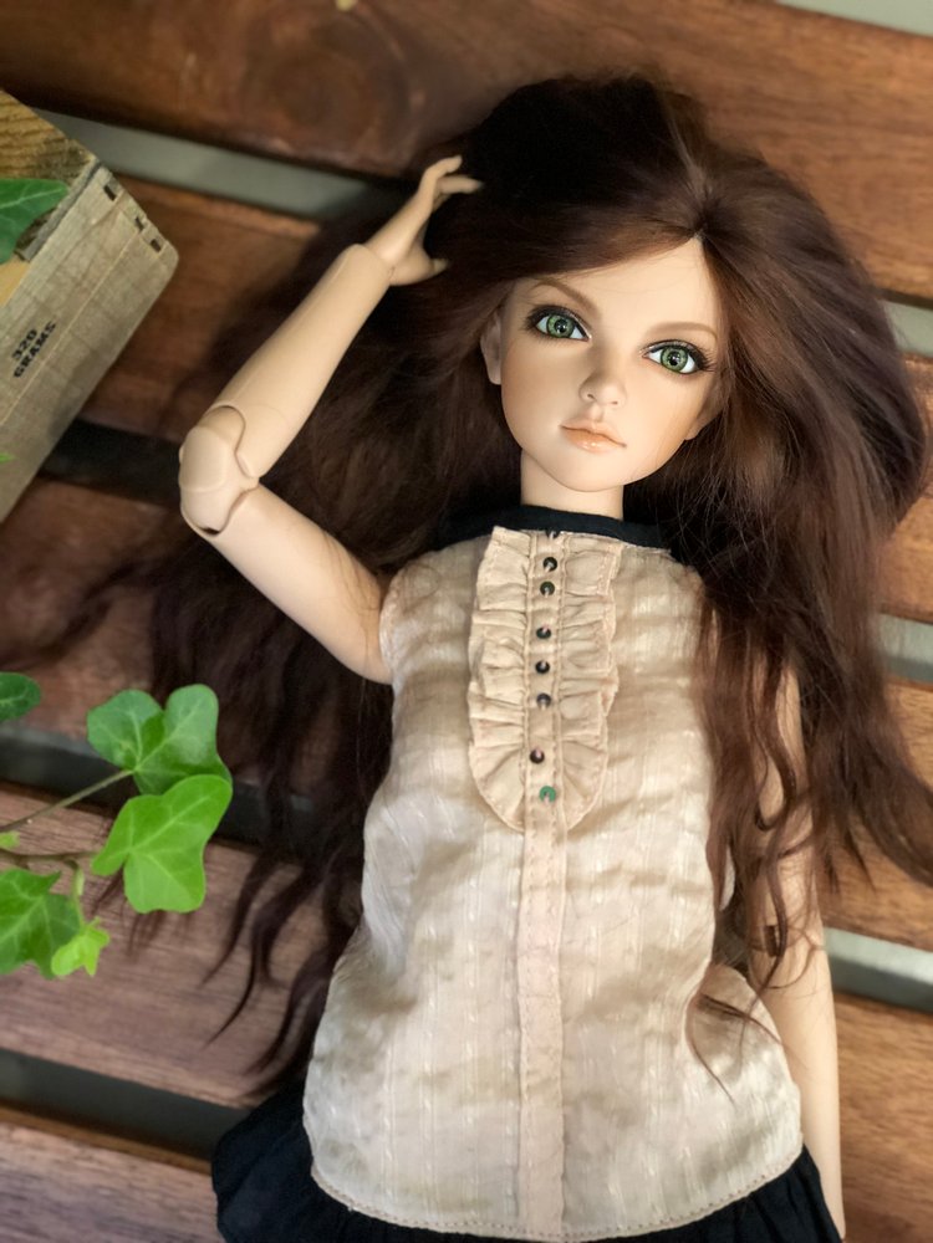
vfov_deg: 33.8
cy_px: 622
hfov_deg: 25.7
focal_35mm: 57
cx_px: 466
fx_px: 2048
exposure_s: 1/60
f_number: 2.8
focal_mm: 6.6
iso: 640
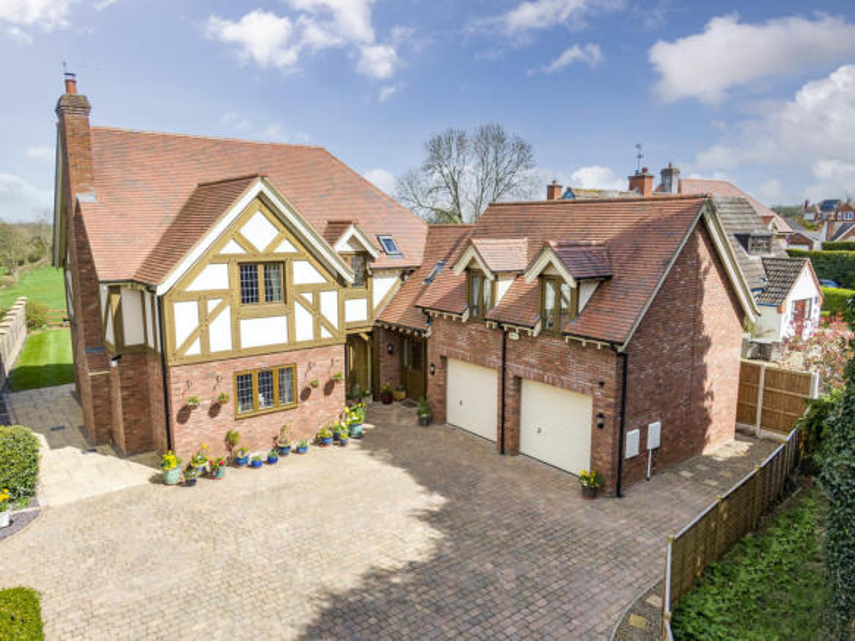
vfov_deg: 56.8
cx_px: 428
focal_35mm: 24
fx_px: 593
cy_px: 320
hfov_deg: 71.6
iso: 110
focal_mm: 4.39
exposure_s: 1/1250
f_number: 2.8
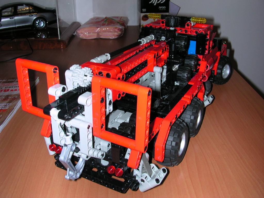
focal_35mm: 37
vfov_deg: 38.7
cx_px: 132
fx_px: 282
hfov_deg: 50.1
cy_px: 99
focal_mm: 5.6
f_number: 4.5
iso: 100
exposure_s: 1/60
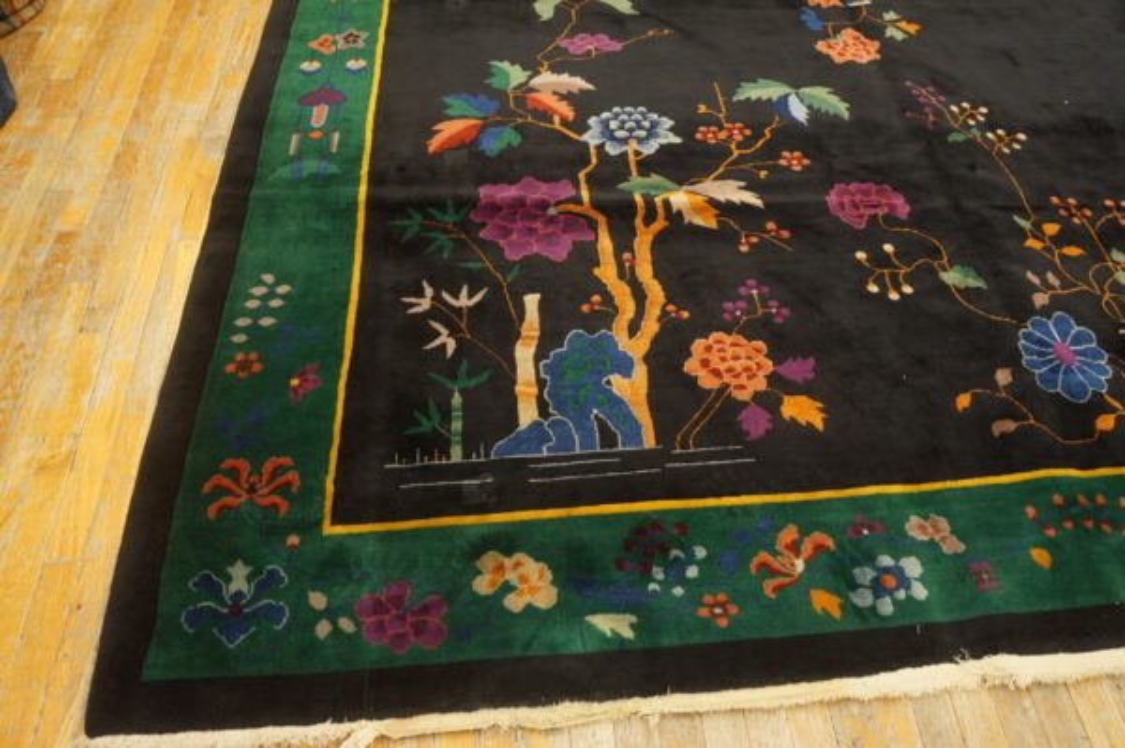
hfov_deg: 67.4
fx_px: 843
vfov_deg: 47.9
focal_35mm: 27
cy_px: 374
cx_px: 562
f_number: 4
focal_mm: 18
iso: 2000
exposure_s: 1/60
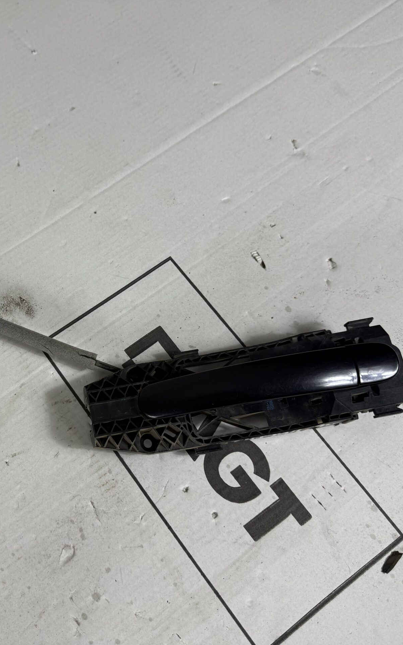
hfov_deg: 36.0
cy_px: 323
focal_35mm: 34
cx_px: 77
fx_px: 597
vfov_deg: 56.7
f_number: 1.78
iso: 80
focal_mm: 6.76
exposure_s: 1/100
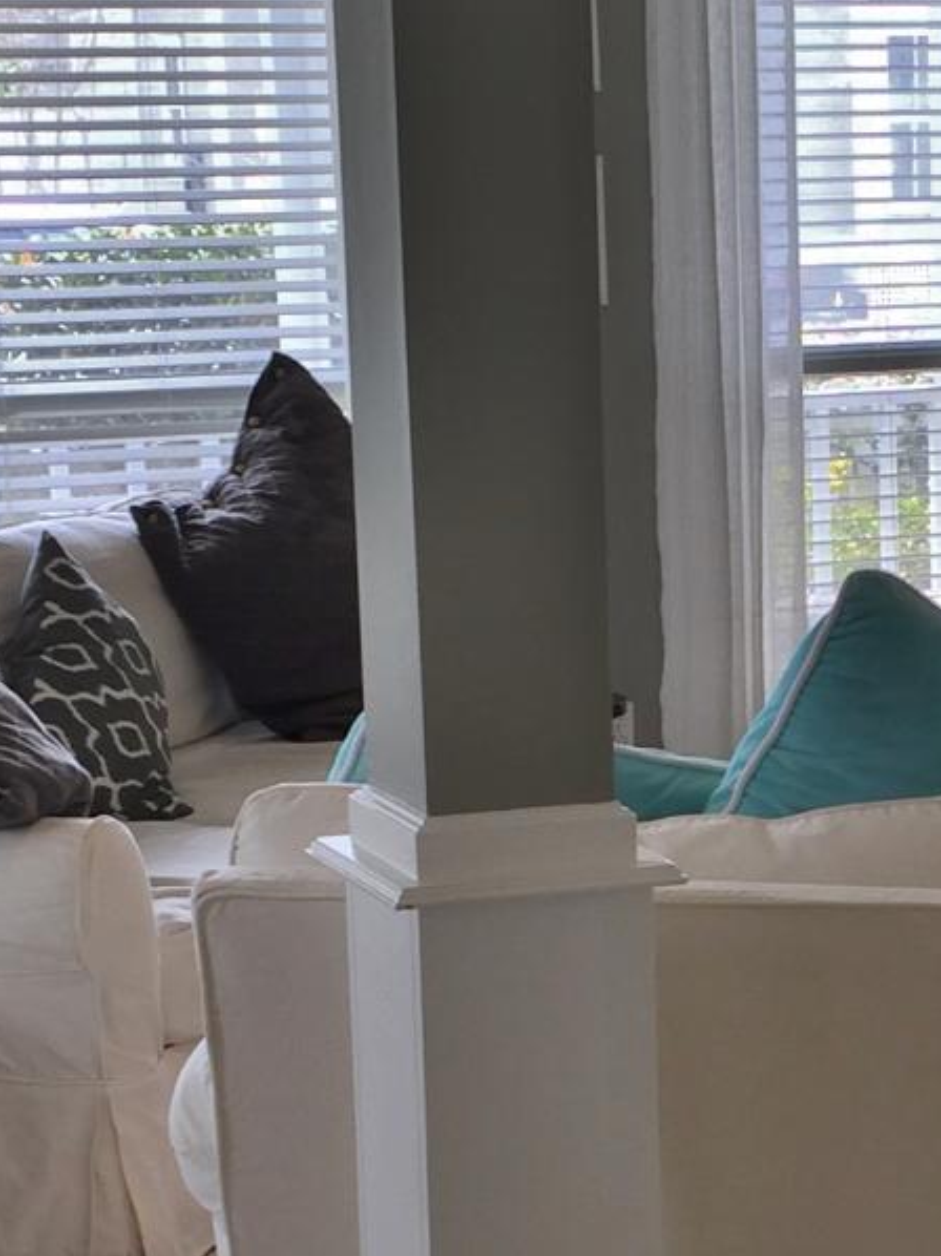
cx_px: 859
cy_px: 920
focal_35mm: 97
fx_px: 3518
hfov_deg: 15.1
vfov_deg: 20.1
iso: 32
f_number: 2.2
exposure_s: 1/60
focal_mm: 4.15
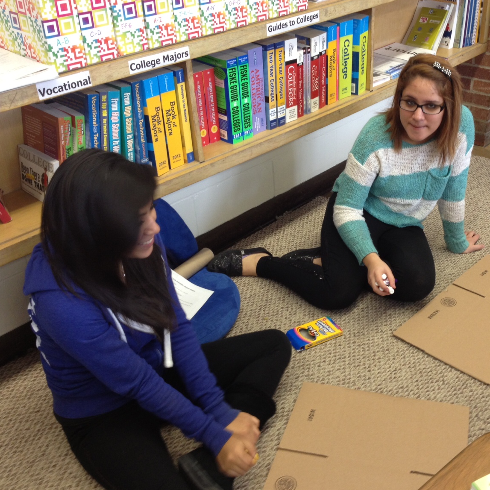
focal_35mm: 44
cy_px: 243
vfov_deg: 38.3
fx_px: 705
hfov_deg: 37.8
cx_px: 337
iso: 64
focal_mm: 4.28
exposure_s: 1/20
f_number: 2.4
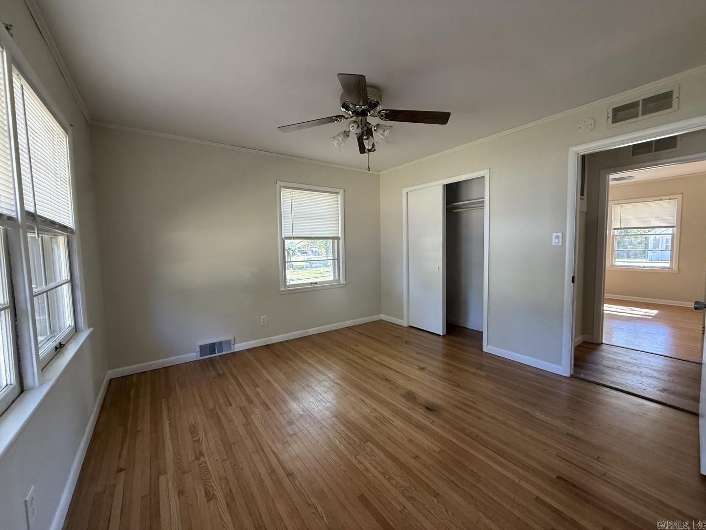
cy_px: 265
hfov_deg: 102.1
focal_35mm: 14
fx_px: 286
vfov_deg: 85.7
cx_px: 353
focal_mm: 2.22
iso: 320
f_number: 2.2
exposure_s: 1/98
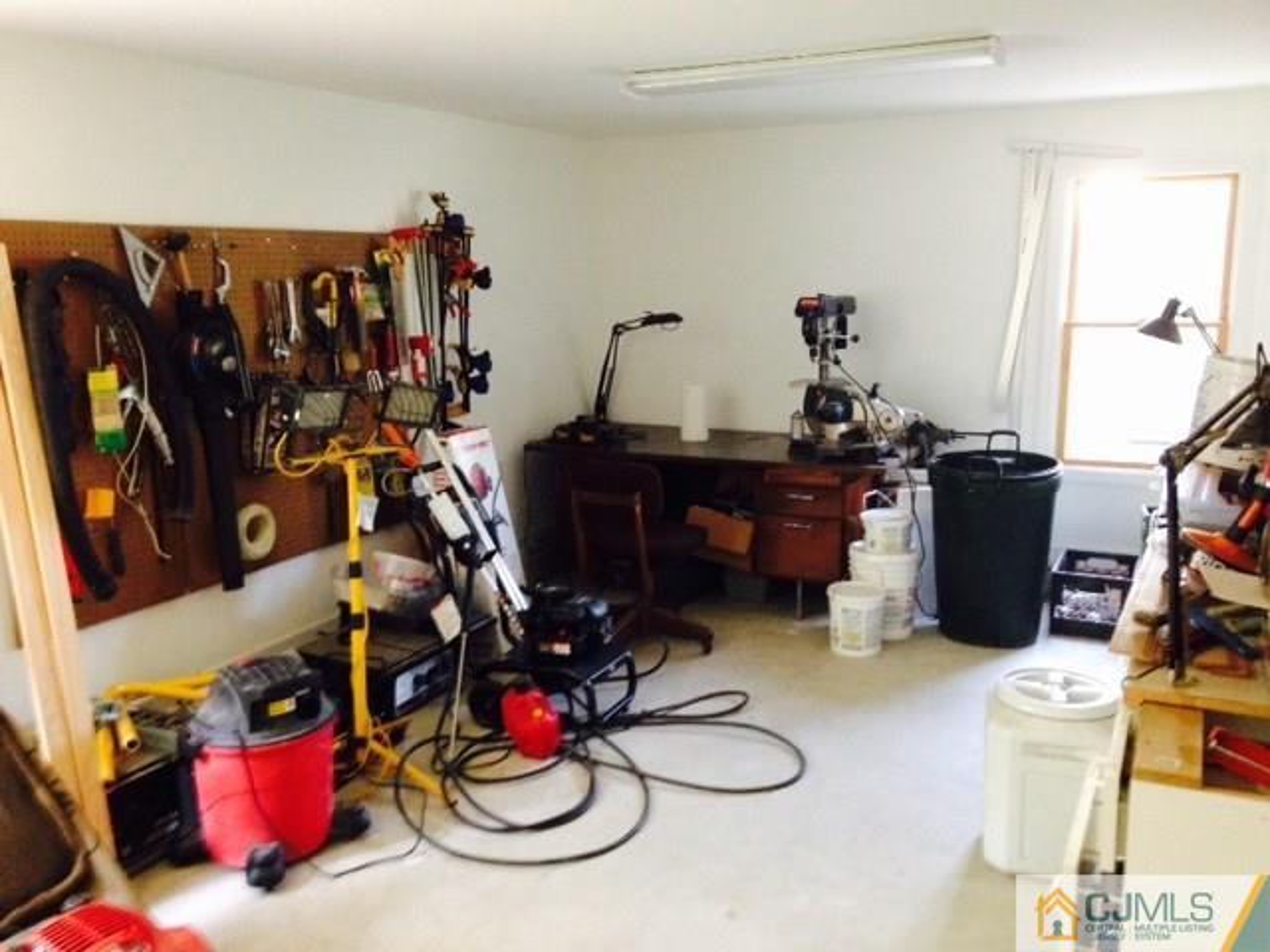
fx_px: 1211
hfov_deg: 55.4
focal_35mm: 33
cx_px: 635
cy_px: 476
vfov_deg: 42.9
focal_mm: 4.12
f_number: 2.4
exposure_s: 1/17
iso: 400
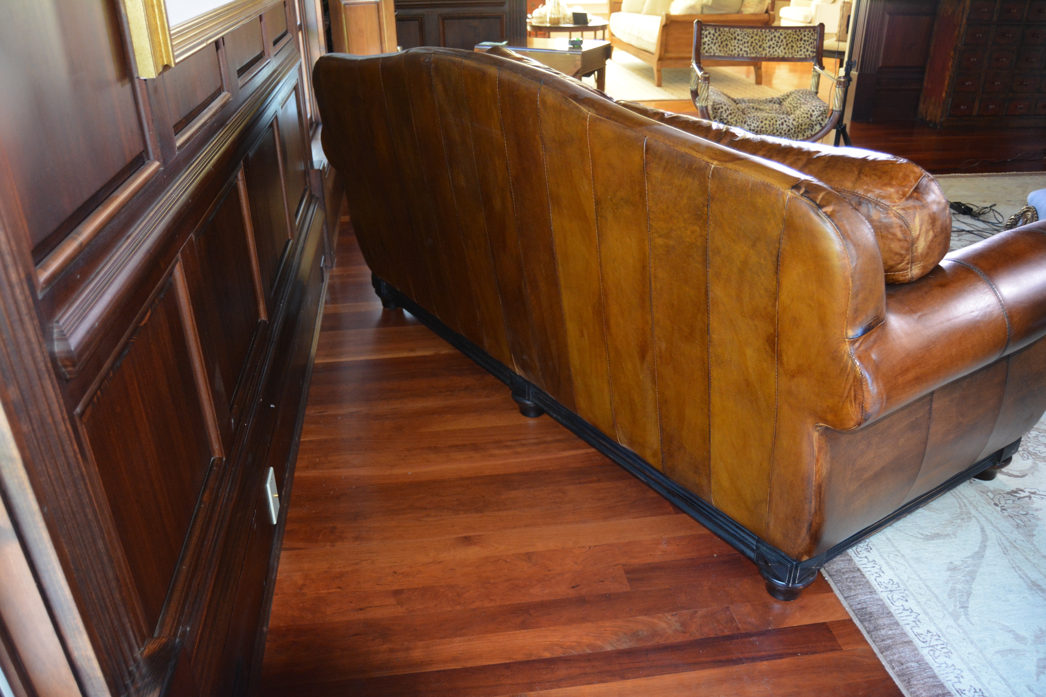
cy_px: 348
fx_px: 784
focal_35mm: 27
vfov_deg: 47.9
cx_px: 523
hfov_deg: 67.4
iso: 1600
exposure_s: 1/60
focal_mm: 18
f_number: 3.5
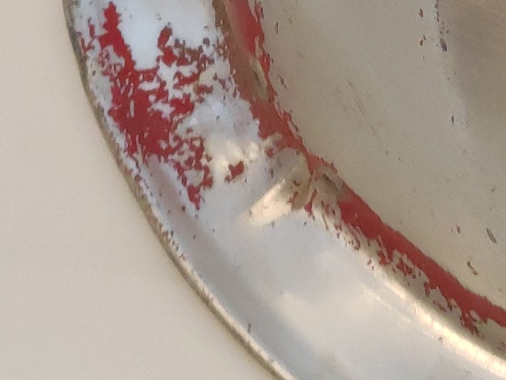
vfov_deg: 8.8
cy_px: -395
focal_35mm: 159
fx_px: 2325
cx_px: 267
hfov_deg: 12.4
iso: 382
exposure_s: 1/50
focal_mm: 5.43
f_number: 1.89
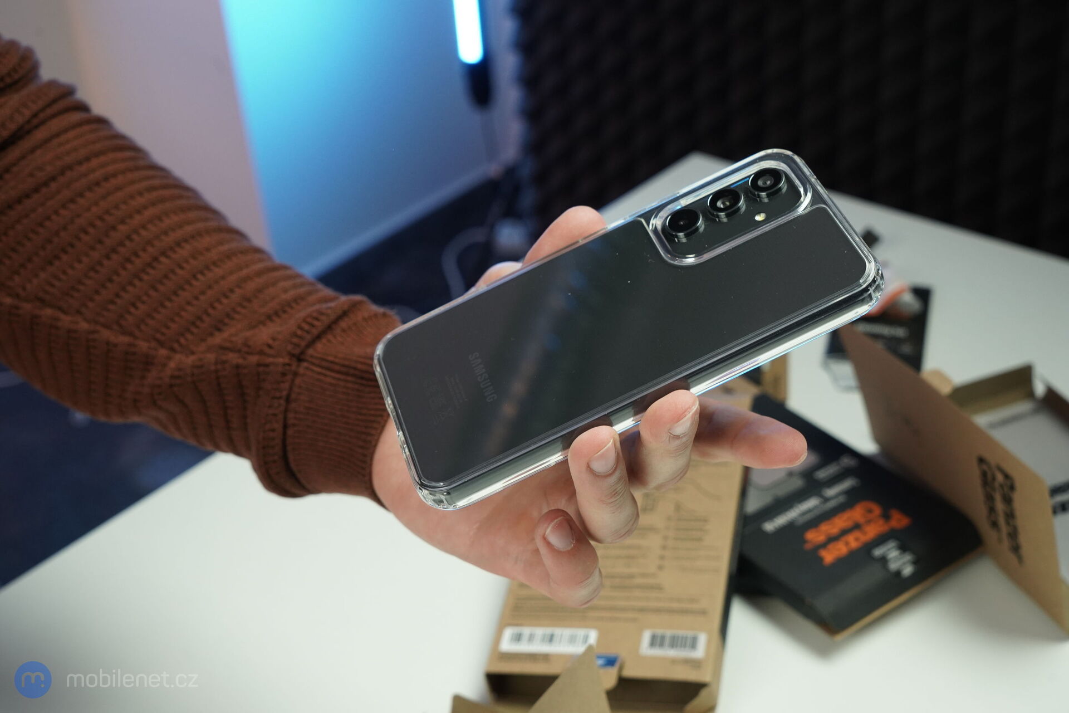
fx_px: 1514
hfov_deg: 38.9
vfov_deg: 26.5
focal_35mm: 51
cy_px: 356
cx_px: 534
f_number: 8
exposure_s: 1/160
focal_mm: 51
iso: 2500
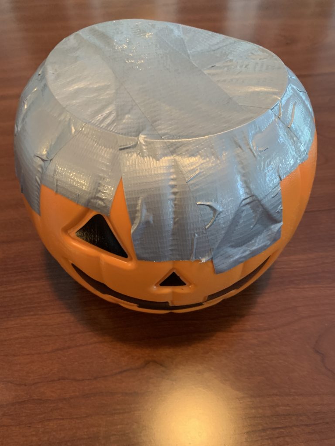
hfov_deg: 53.1
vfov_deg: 67.3
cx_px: 168
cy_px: 223
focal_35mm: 26
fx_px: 335
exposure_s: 1/30
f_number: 1.8
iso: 640
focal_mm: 4.25
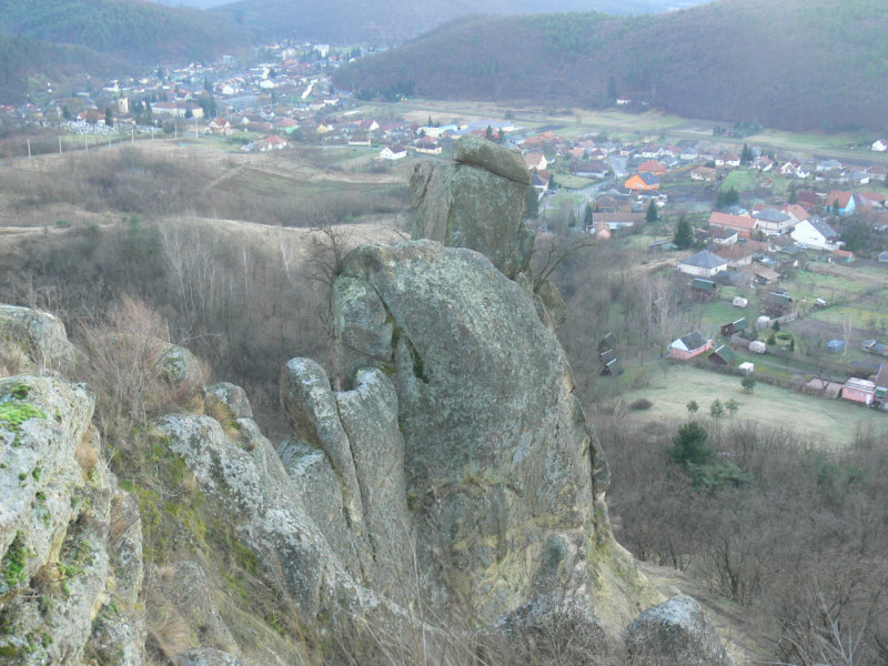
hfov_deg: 46.8
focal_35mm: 40
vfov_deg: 36.0
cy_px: 333
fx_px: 1026
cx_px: 444
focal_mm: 8.4
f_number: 2.8
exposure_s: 1/10
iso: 100
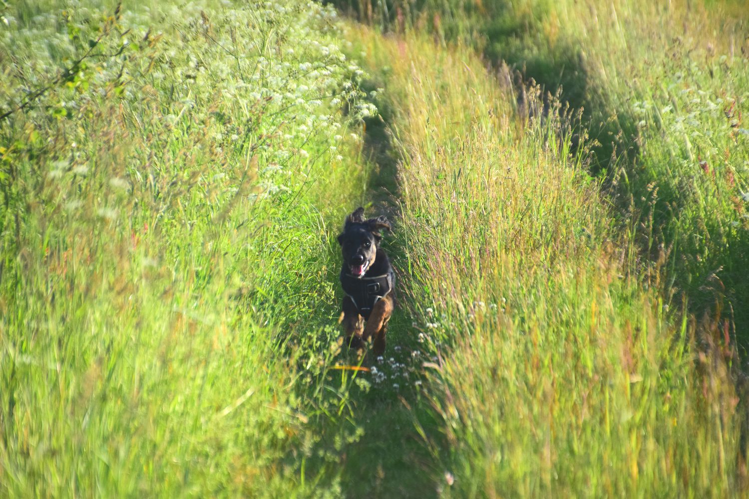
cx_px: 374
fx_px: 8426
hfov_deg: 5.1
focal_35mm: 405
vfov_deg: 3.4
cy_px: 250
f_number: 7.1
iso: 1000
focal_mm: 270
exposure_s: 1/1600
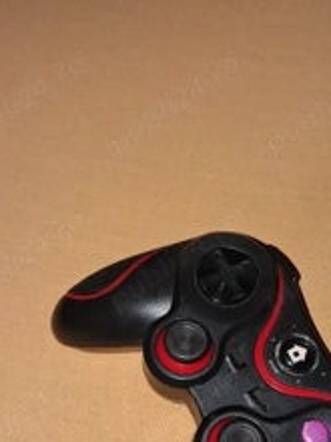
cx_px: 215
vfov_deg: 38.6
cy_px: 285
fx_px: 625
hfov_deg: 29.5
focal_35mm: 49
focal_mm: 4
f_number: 1.8
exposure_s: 1/100
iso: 125
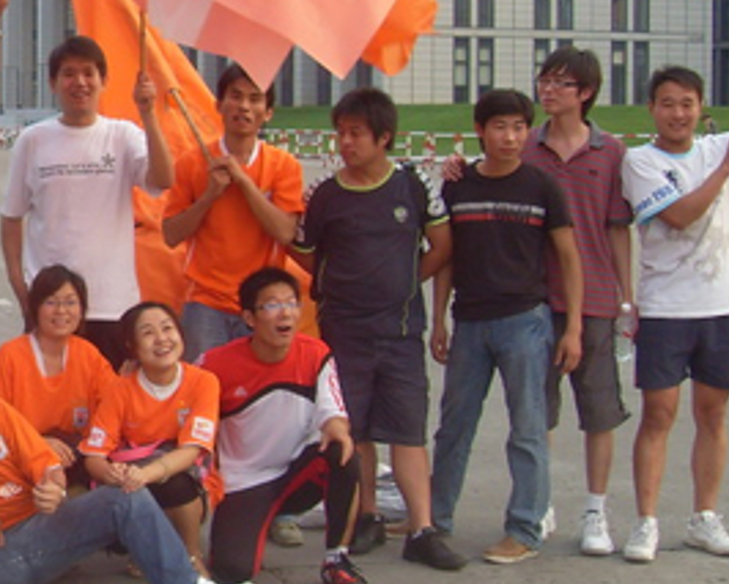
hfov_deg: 21.1
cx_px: -30
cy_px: 191
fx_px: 1878
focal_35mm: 87
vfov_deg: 17.6
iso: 80
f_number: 2.8
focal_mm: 6.3
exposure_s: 1/125
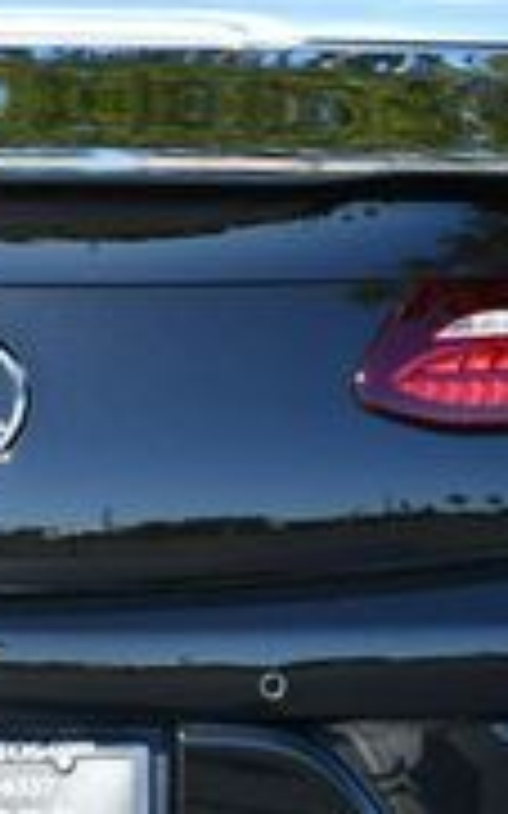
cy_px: 418
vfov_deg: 8.6
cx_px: -67
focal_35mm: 245
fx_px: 5431
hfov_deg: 5.3
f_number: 8
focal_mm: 34
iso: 200
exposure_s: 1/250
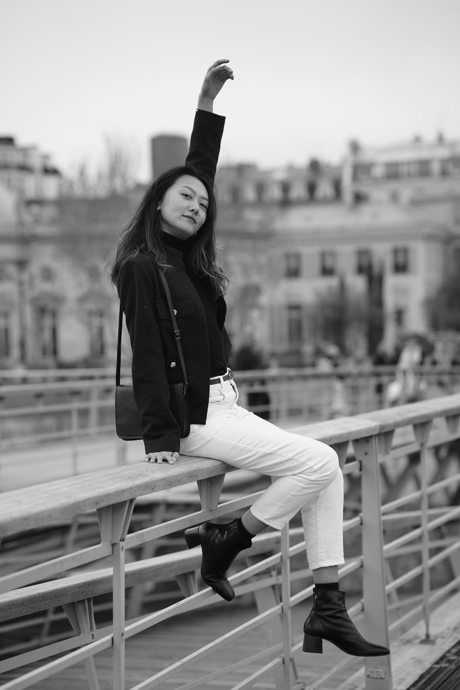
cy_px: 343
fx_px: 1648
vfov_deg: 23.6
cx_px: 231
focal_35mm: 86
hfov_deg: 15.9
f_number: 2.8
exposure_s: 1/400
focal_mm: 85
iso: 125
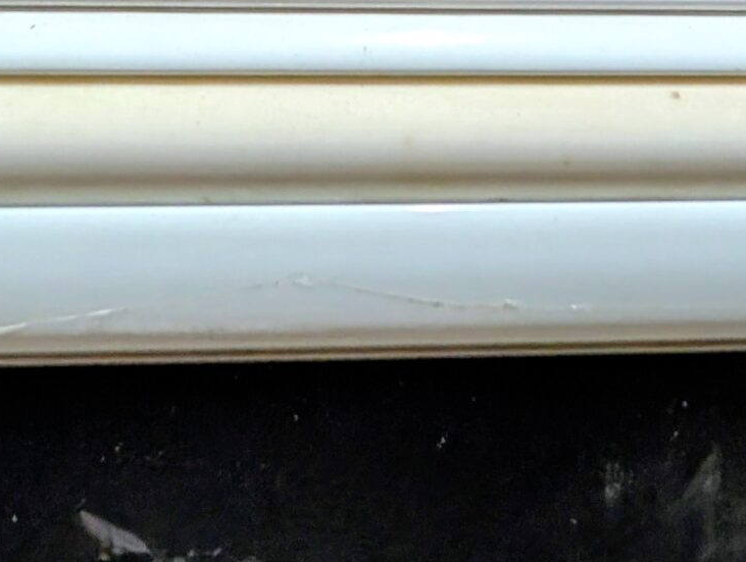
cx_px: 395
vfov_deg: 26.3
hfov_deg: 44.7
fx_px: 907
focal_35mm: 42
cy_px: -257
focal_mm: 2.02
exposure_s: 1/50
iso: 170
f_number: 1.7
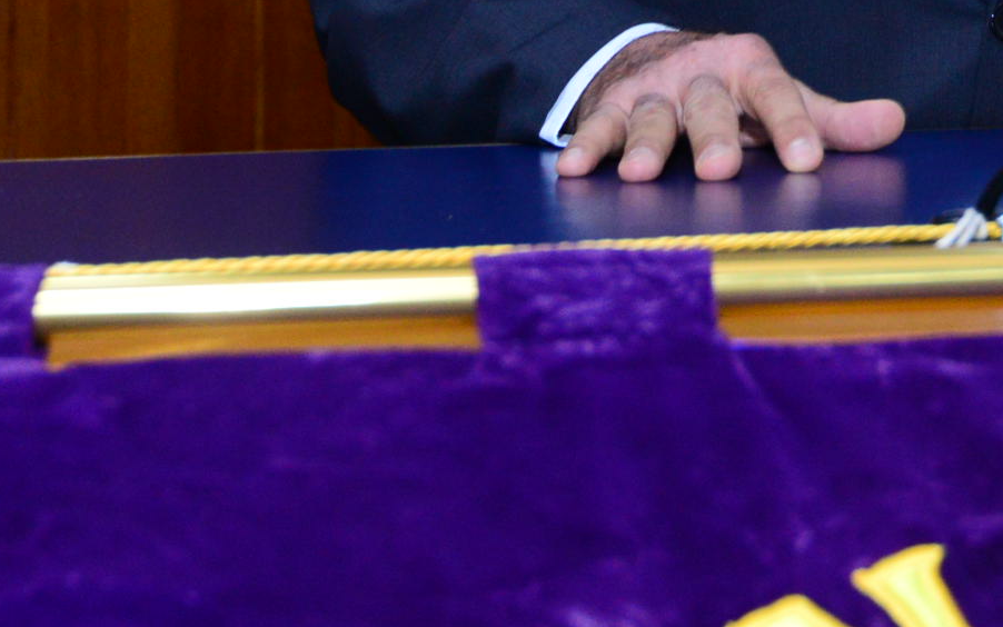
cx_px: 791
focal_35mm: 119
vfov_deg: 10.5
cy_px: -444
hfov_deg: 17.4
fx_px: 3253
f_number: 5.6
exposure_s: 1/125
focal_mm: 35
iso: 2500
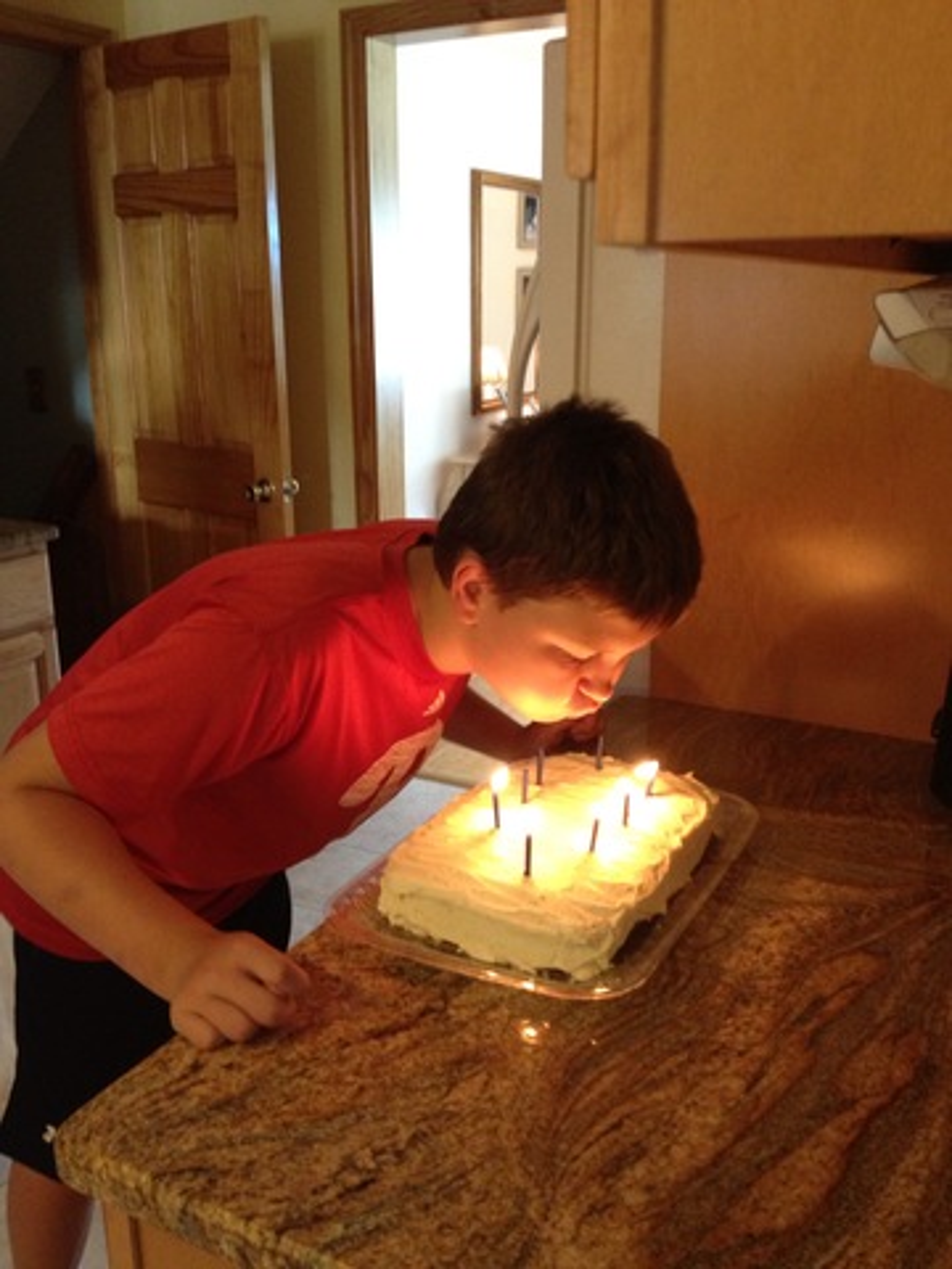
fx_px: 1283
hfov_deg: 40.7
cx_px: 476
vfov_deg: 52.6
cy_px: 634
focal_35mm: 35
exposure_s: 1/20
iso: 250
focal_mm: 4.28
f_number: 2.4
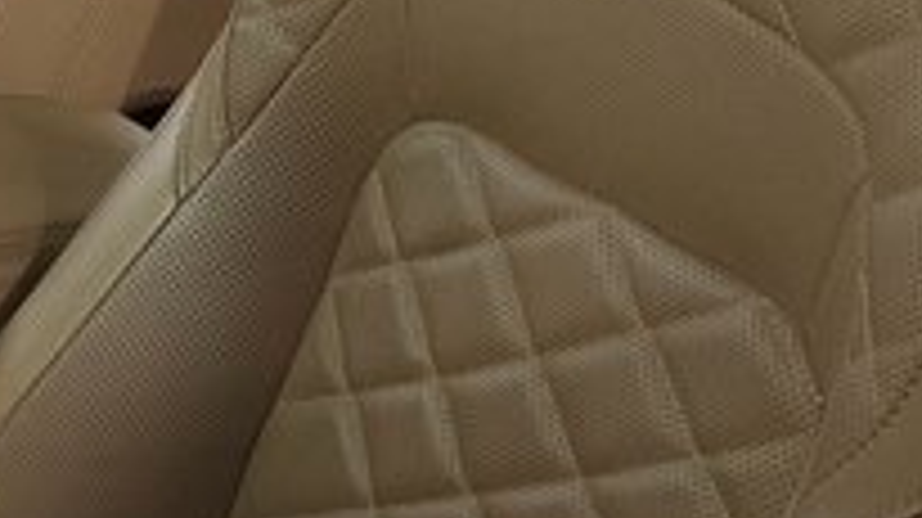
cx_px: -567
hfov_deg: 15.5
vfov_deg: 9.6
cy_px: 581
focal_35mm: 125
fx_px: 3054
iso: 125
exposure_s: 1/60
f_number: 1.7
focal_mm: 6.3
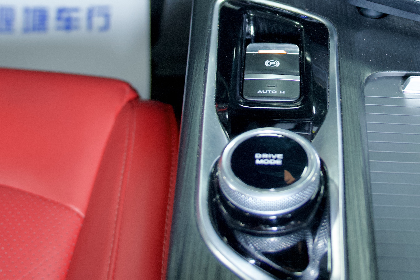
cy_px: 29
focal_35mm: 59
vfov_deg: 22.5
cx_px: 316
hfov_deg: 33.3
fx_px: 688
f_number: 2.8
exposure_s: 1/100
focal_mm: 18
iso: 800
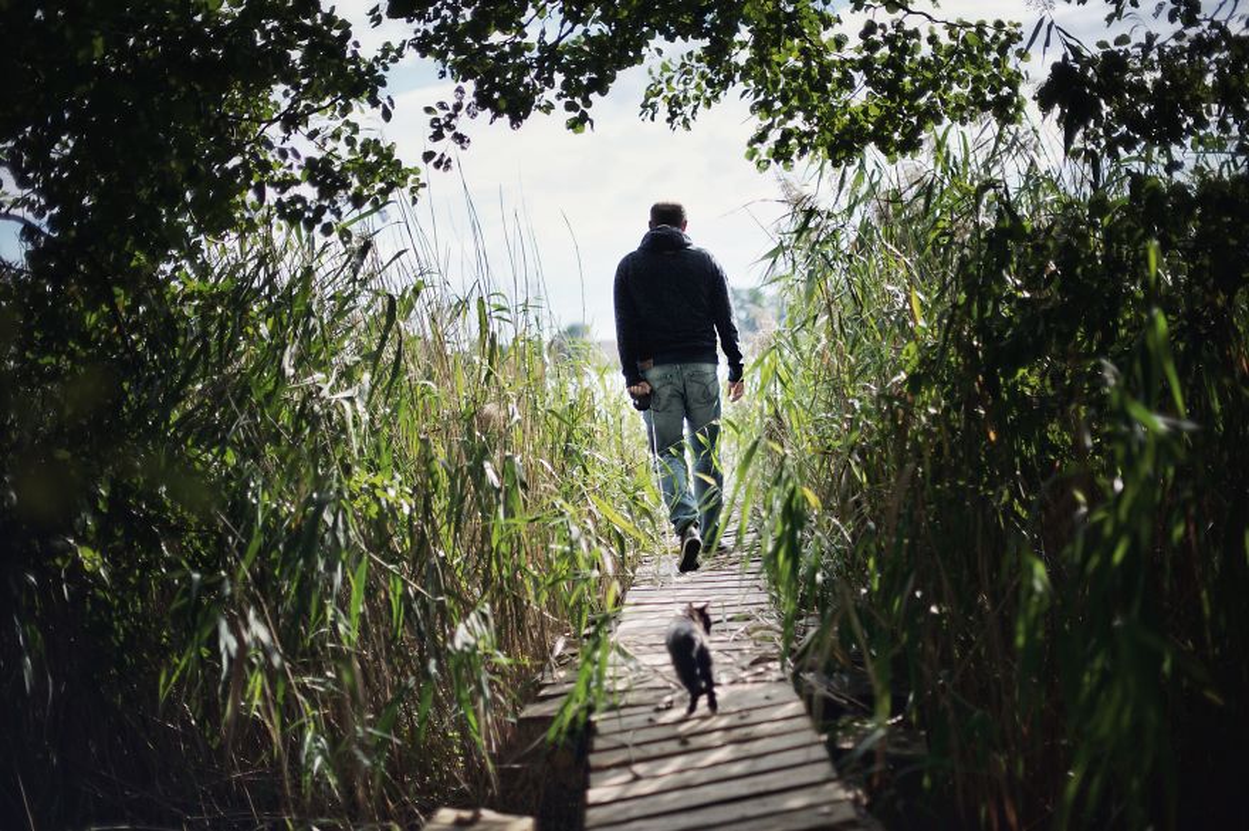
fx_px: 1733
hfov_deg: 39.6
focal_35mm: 50
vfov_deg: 26.9
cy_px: 416
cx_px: 624
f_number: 1.4
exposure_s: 1/8000
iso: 250
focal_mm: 50
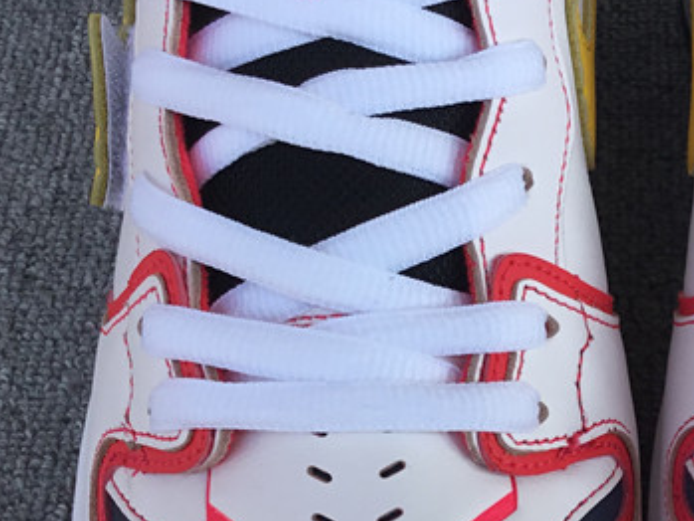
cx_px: 632
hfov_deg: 23.7
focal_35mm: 80
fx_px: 1604
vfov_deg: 18.2
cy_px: 436
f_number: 2.4
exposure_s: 1/443
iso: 25
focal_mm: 3.3
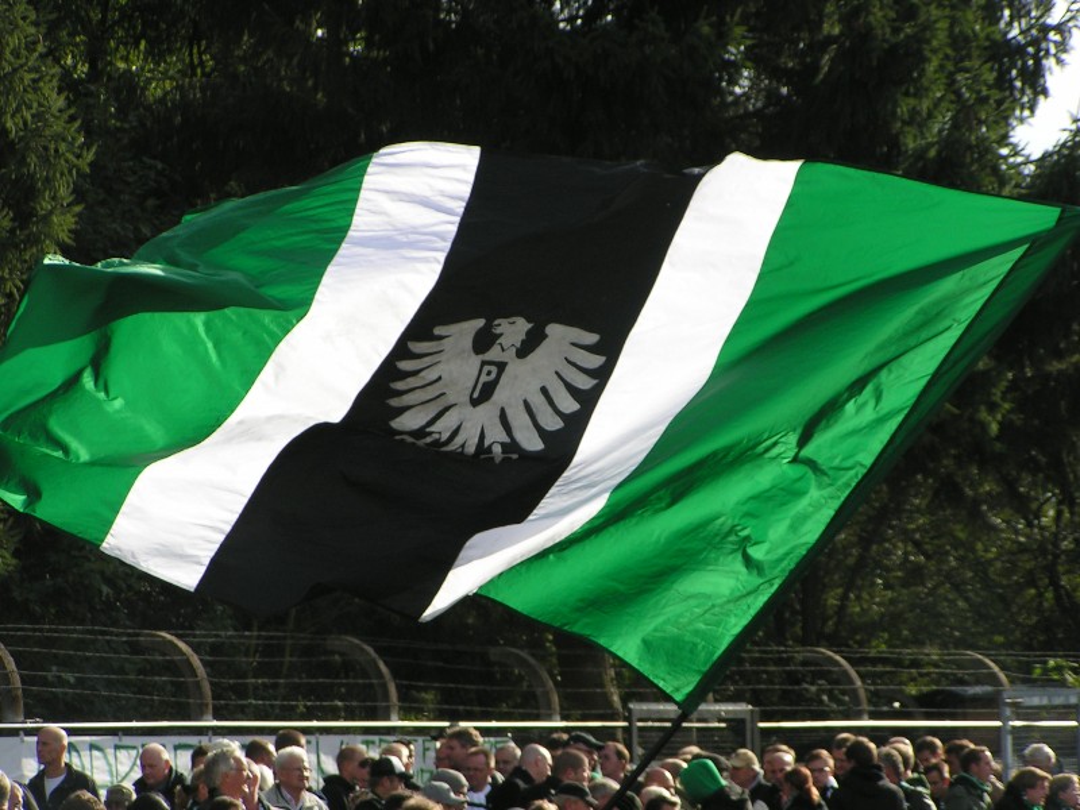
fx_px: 6739
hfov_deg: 9.2
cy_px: 405
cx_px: 540
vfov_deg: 6.9
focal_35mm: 216
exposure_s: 1/640
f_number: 4.5
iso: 50
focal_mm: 33
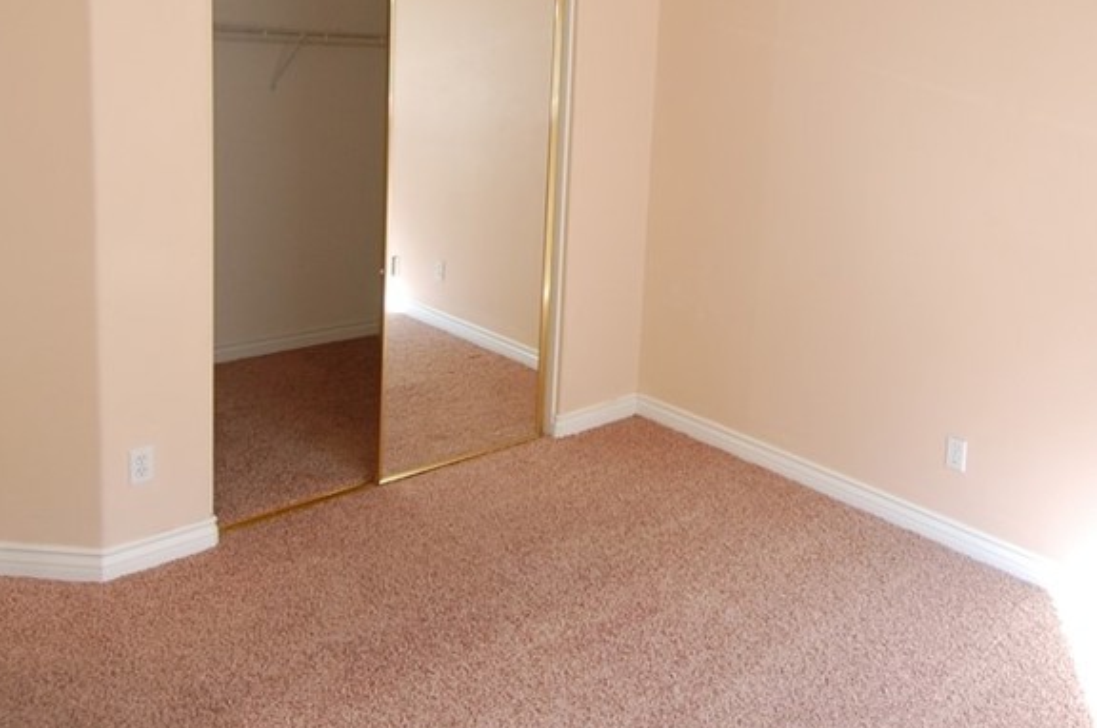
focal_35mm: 32
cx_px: 602
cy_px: 180
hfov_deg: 58.7
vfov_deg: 39.8
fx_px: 973
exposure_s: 1/30
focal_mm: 12
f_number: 4
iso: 400
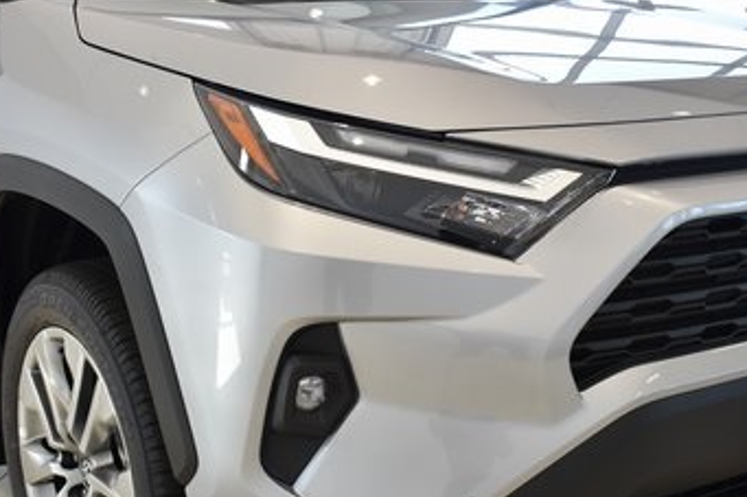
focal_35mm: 62
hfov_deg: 32.4
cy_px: 240
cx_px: 355
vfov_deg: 21.9
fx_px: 1286
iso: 100
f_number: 3.8
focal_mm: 22
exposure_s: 1/50
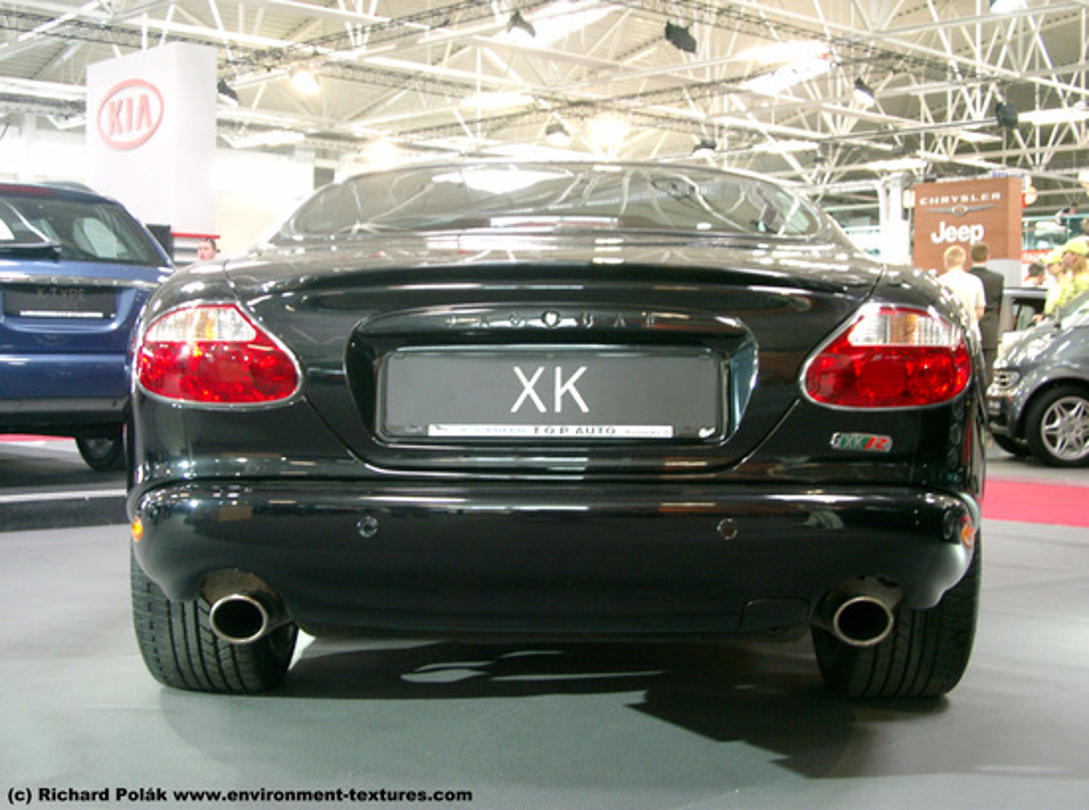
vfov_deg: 29.0
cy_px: 405
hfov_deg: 38.3
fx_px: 1568
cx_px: 544
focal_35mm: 50
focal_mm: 10.2
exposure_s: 1/30
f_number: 3
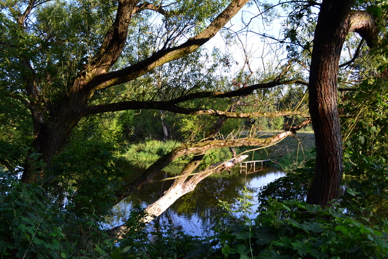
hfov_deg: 57.2
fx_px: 356
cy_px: 130
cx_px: 194
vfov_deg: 40.0
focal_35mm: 33
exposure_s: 1/125
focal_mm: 22
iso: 400
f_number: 9
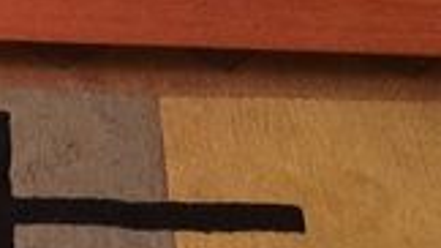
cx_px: -5
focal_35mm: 182
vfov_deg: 6.7
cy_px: 83
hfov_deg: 11.7
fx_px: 2128
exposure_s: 1/30
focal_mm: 4.12
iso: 64
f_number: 2.2
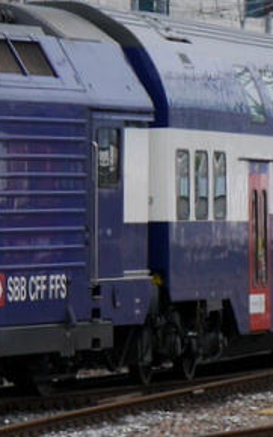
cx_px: -57
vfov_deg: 5.7
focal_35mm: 369
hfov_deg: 3.5
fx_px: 4397
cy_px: 110
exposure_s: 1/200
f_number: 6.3
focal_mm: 42
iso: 160
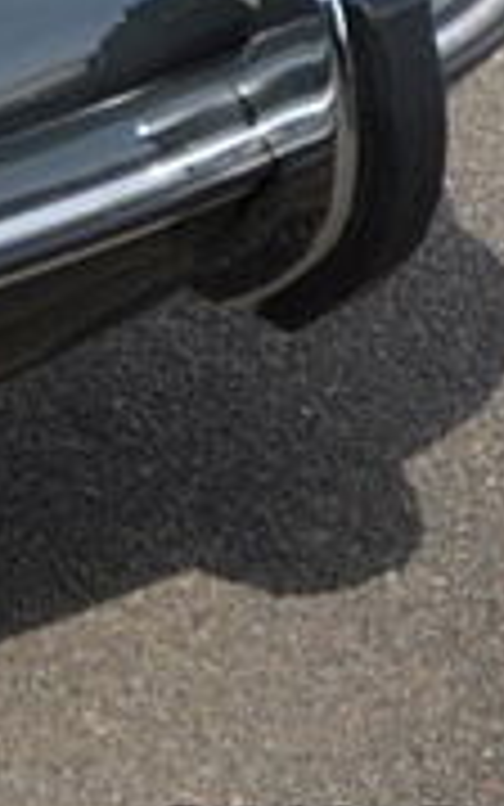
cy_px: -203
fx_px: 12912
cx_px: -1174
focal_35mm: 588
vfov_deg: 3.6
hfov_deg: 2.2
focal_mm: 90
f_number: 5.6
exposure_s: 1/160
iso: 100
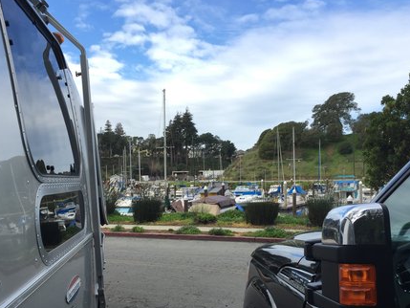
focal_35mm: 36
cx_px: 181
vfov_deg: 39.5
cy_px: 188
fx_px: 427
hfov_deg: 51.2
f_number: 2.2
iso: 32
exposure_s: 1/860
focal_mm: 4.15
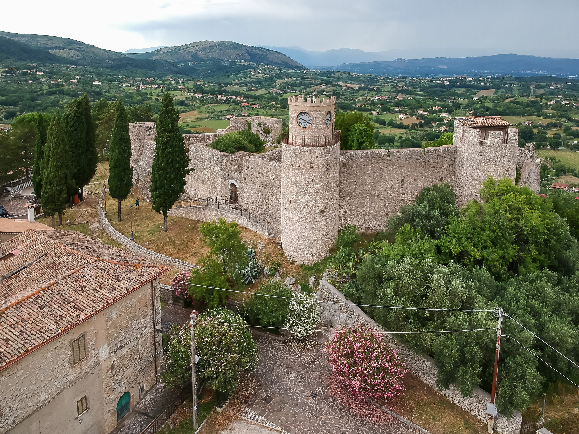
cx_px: 290
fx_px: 418
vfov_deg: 54.9
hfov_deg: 69.4
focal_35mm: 25
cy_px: 217
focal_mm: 4.49
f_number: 2.6
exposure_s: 1/320
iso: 100
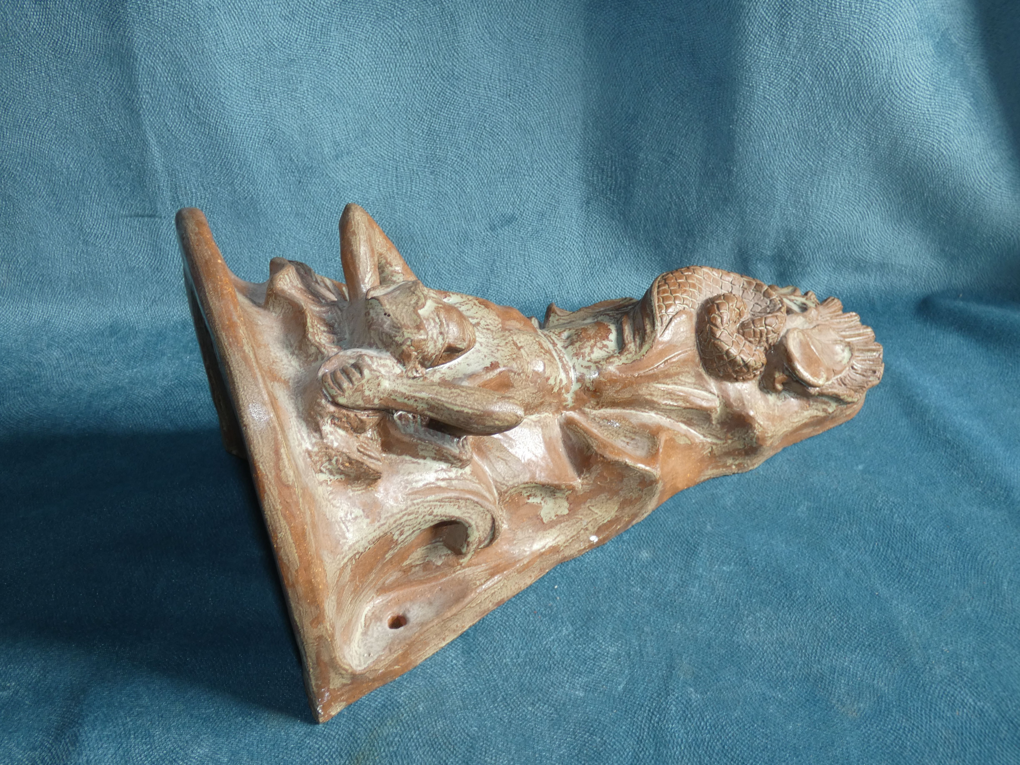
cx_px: 510
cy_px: 382
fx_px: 1208
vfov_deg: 35.1
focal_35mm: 41
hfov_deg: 45.8
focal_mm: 7.3
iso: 100
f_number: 3.6
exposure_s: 1/60
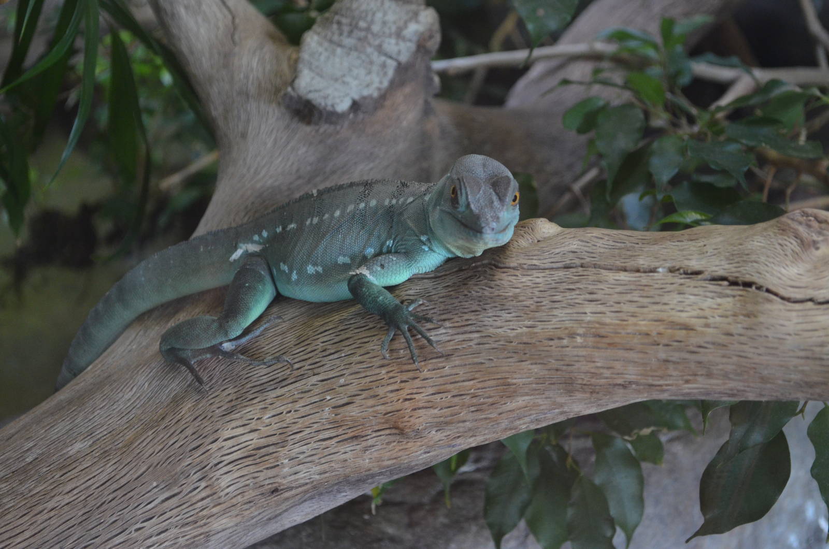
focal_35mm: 82
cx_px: 414
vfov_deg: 16.5
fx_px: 1896
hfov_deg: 24.7
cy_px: 274
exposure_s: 1/30
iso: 1600
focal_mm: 55
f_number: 5.6
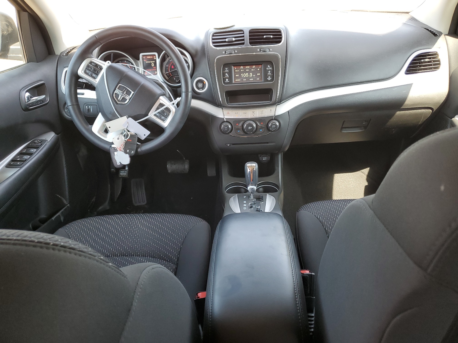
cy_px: 172
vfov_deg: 53.1
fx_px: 344
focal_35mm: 26
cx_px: 229
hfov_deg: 67.3
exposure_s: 1/120
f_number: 1.5
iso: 58
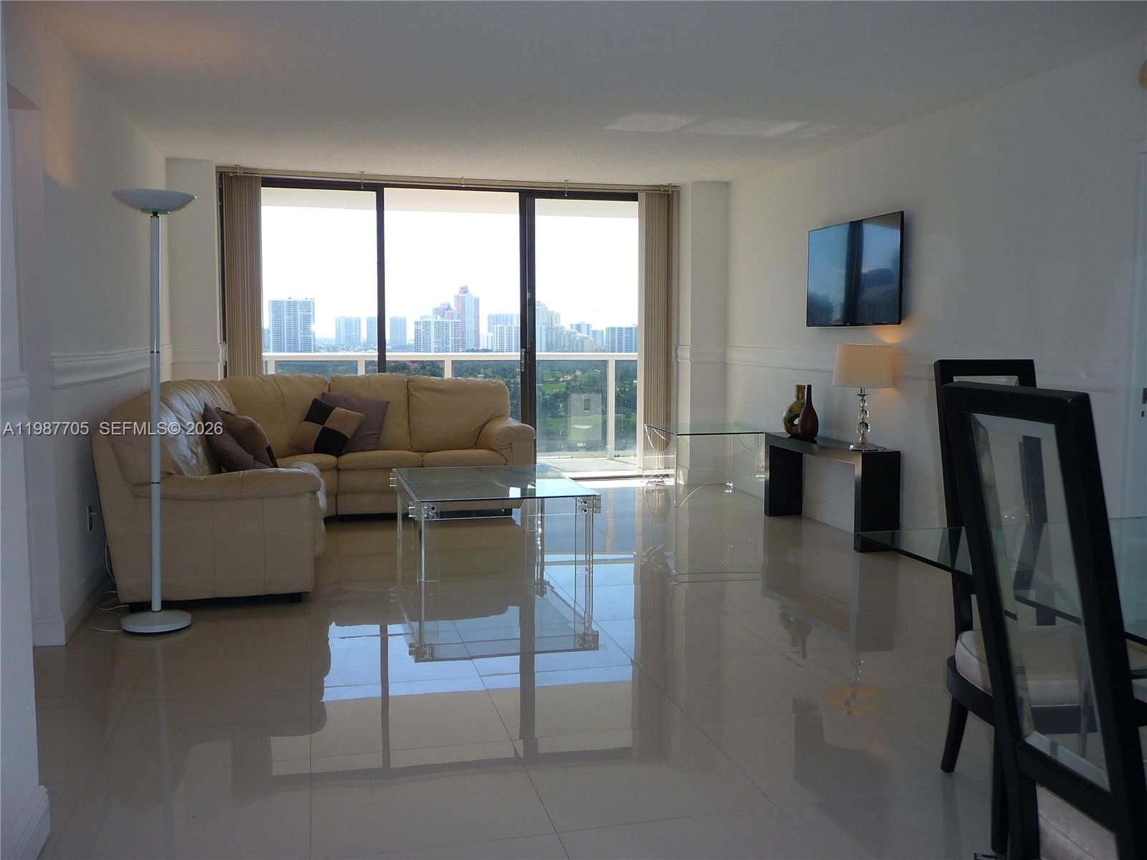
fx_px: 994
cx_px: 574
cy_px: 430
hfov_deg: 60.0
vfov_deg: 46.8
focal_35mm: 30
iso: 100
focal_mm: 5
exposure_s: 1/320
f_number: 3.4
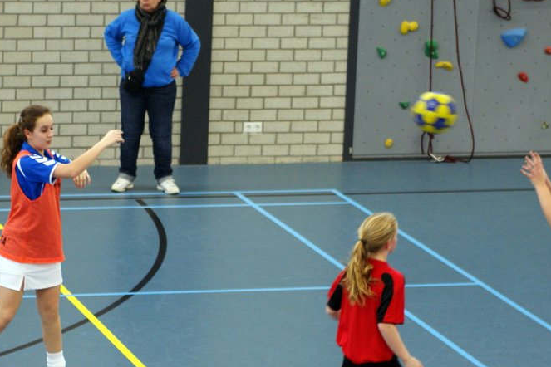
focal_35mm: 190
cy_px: 261
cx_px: 181
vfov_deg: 7.2
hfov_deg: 10.8
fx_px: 2908
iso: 400
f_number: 2.8
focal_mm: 70
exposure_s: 1/125
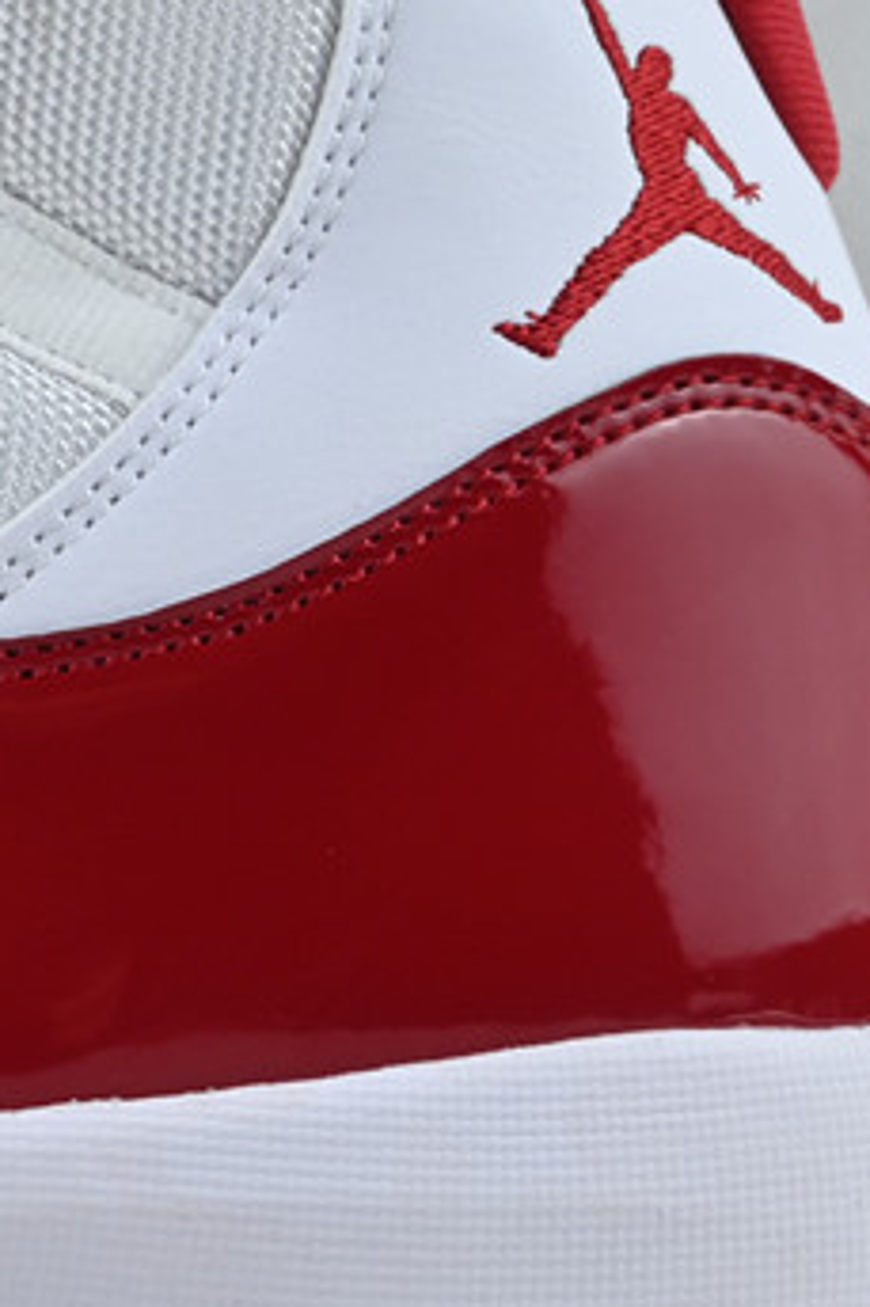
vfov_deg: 12.9
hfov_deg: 8.3
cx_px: -714
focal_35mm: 160
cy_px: 722
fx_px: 5791
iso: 100
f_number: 4.8
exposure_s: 1/80
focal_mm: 30.5
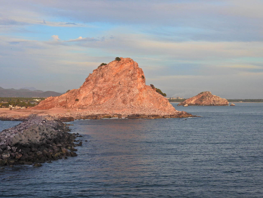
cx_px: 132
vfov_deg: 24.4
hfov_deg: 32.2
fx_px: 456
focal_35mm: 60
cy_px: 99
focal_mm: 10.7
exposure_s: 1/500
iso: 100
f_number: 3.5
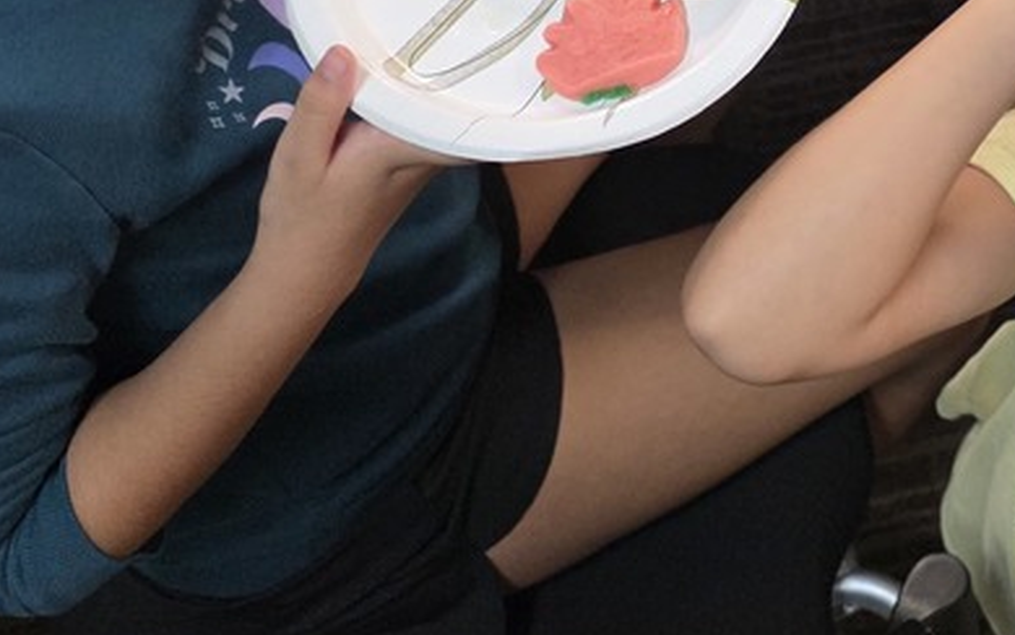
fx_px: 1771
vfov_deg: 19.0
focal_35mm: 64
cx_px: 971
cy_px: -169
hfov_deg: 30.2
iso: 500
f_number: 1.7
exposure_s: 1/120
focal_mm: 6.3
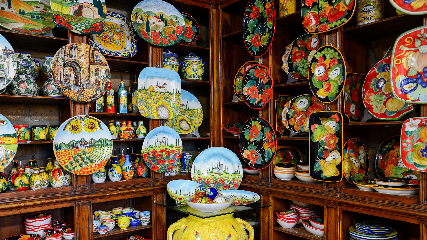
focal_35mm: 34
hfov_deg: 58.0
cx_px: 212
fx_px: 385
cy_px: 142
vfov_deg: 34.5
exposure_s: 1/125
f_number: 5.6
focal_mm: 32
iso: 1800
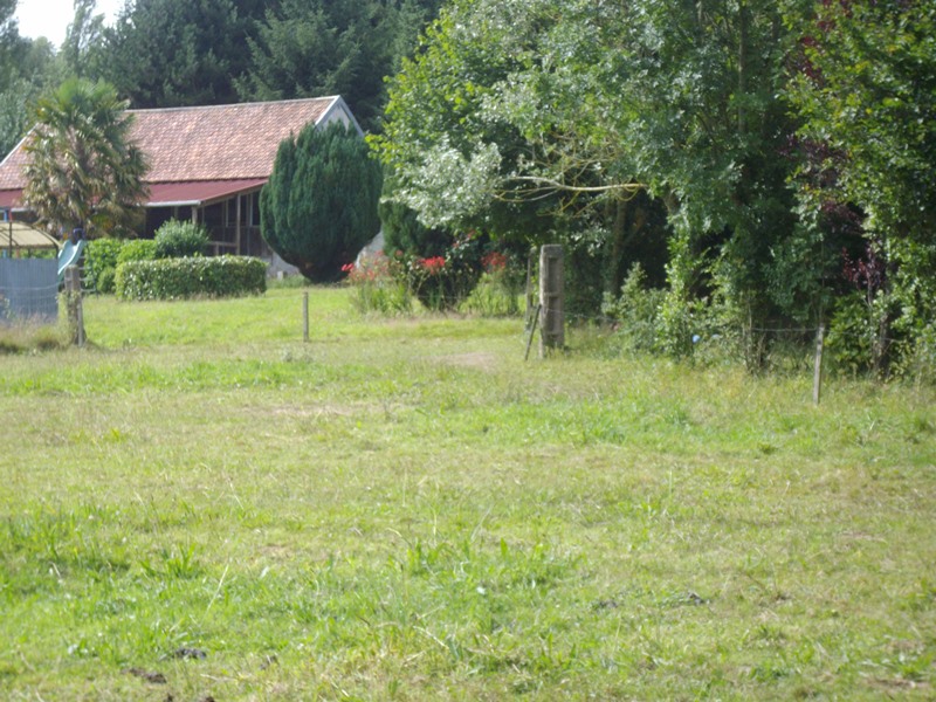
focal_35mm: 112
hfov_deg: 17.6
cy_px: 351
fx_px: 3028
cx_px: 468
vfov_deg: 13.2
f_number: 5.2
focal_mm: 18.6
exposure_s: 1/200
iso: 118
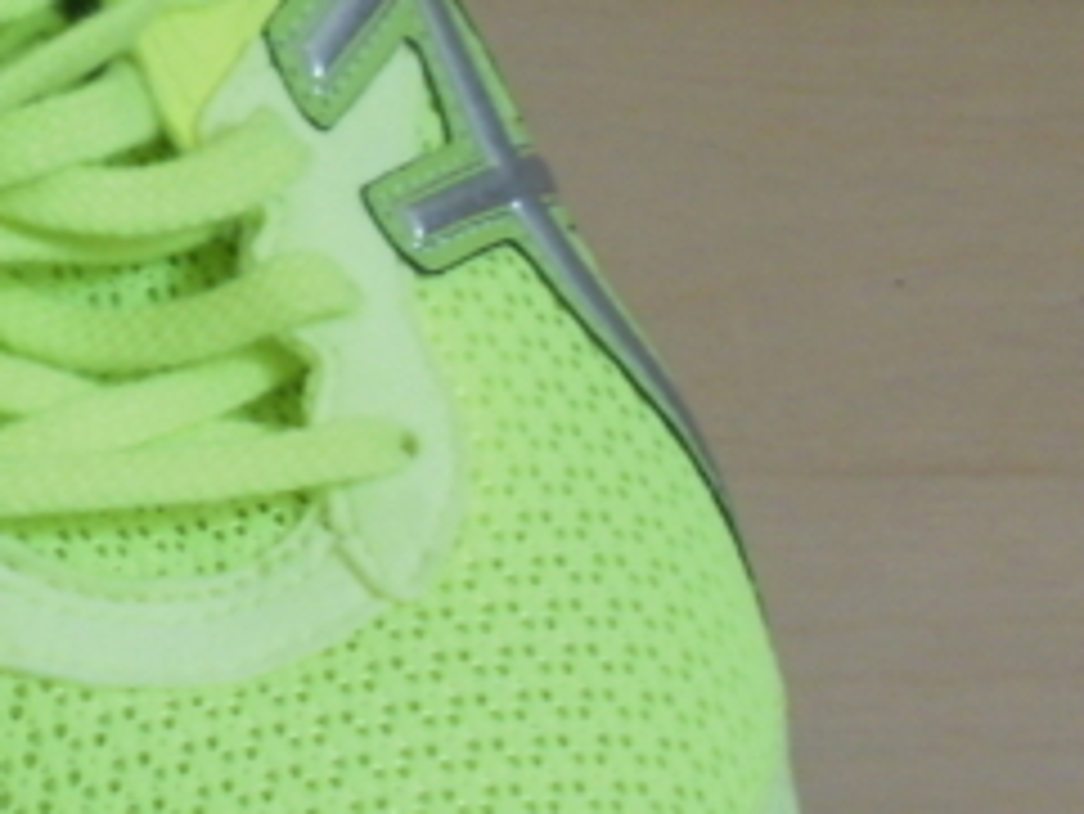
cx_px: -423
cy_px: 49
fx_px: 5859
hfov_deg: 10.3
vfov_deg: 7.9
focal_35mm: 187
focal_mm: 7.7
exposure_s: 1/25
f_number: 4
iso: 125
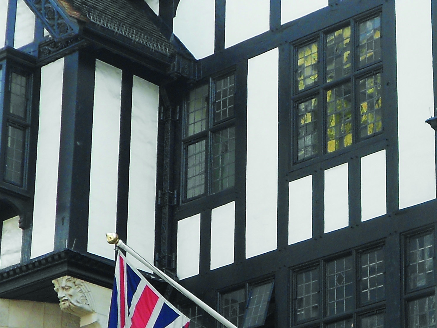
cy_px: 245
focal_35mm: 143
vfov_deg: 10.4
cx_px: 333
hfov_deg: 13.7
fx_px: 1805
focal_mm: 8.8
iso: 80
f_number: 4.5
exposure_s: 1/125
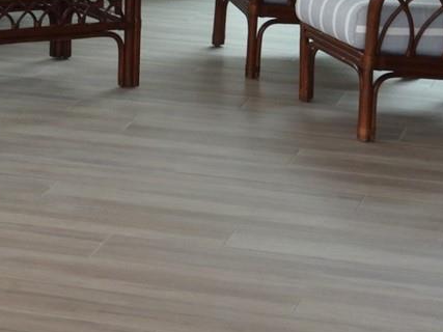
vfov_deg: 9.7
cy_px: -102
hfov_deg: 13.0
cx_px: 33
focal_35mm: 150
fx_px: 1919
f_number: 3.2
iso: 100
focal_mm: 7.1
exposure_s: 1/30
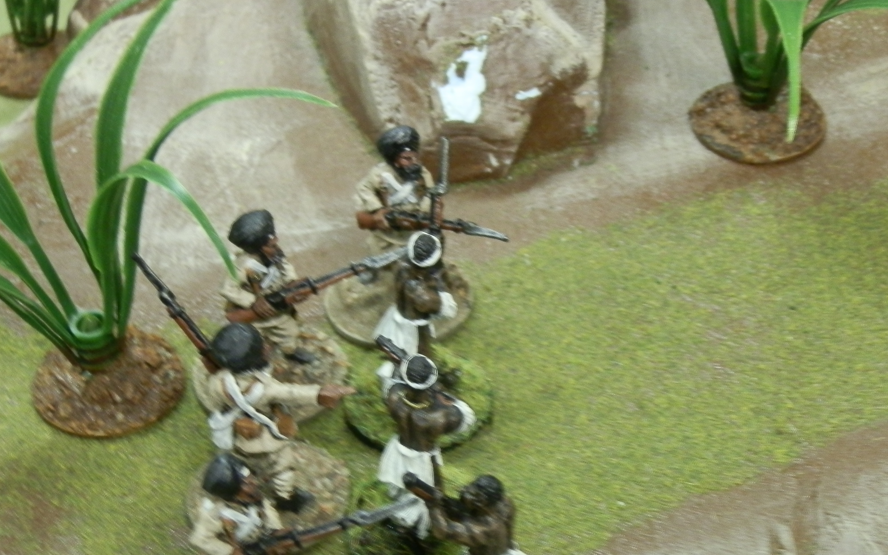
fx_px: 2154
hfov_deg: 23.3
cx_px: 536
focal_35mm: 89
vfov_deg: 14.6
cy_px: 386
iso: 200
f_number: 3.7
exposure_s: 1/13
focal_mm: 10.99
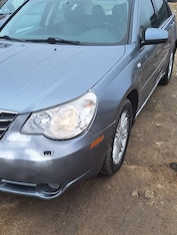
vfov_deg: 47.6
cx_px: 59
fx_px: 266
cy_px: 138
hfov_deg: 36.4
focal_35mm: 39
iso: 40
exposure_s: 1/833
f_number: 1.8
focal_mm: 5.54
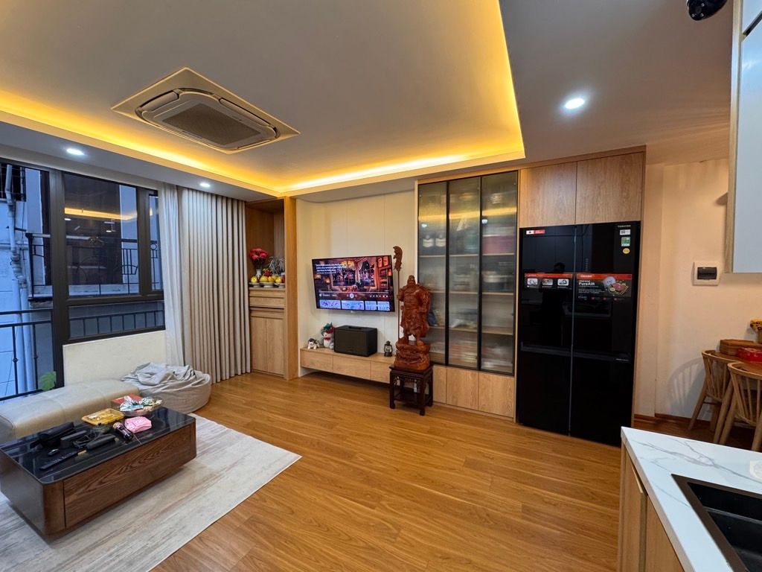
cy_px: 286
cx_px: 381
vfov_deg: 85.7
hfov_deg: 102.1
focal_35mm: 14
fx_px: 308
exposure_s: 1/50
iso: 200
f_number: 2.2
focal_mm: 2.22
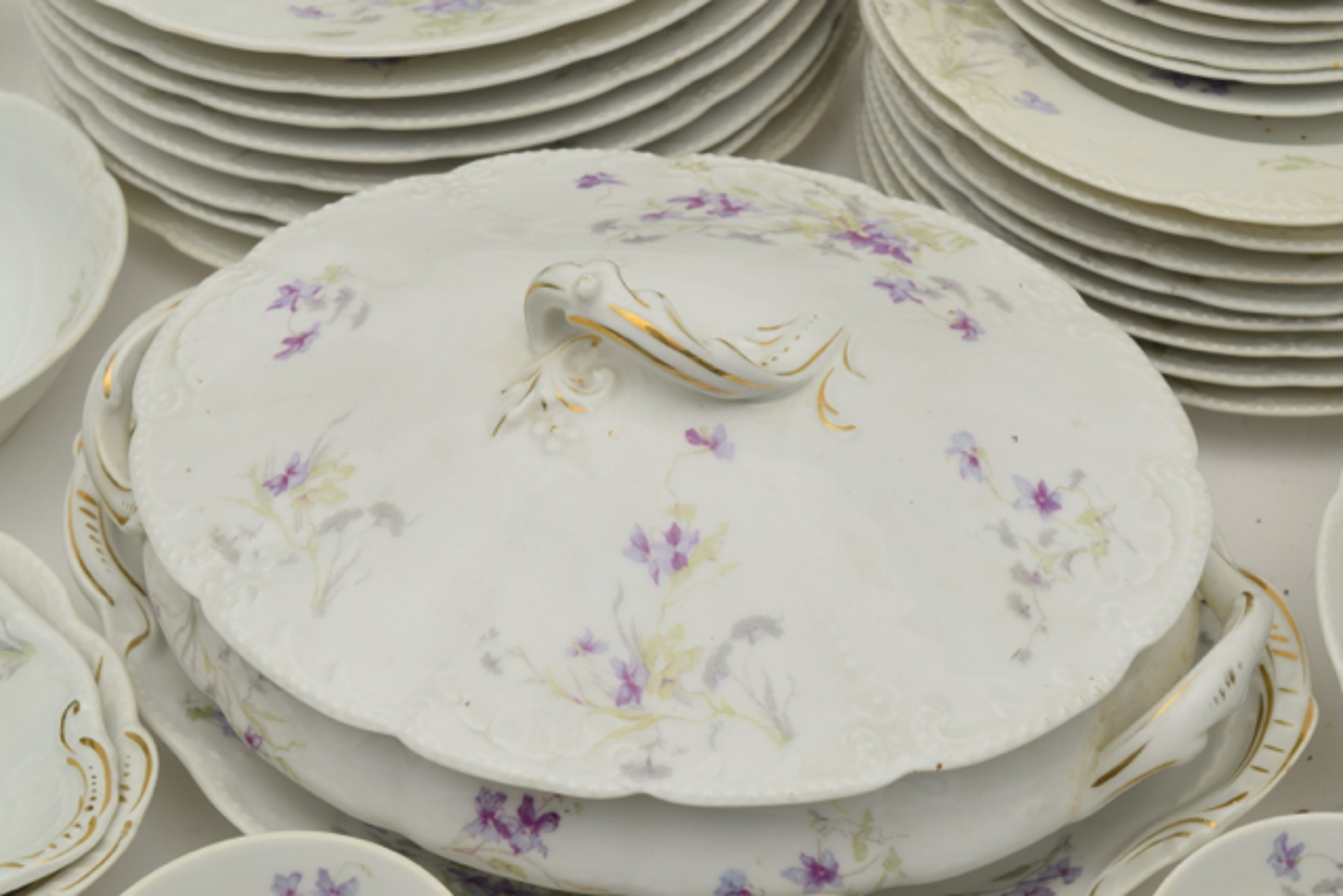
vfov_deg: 16.6
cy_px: 448
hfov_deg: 24.6
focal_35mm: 82
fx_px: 3078
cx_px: 672
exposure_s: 1/125
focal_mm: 55
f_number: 11
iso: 100
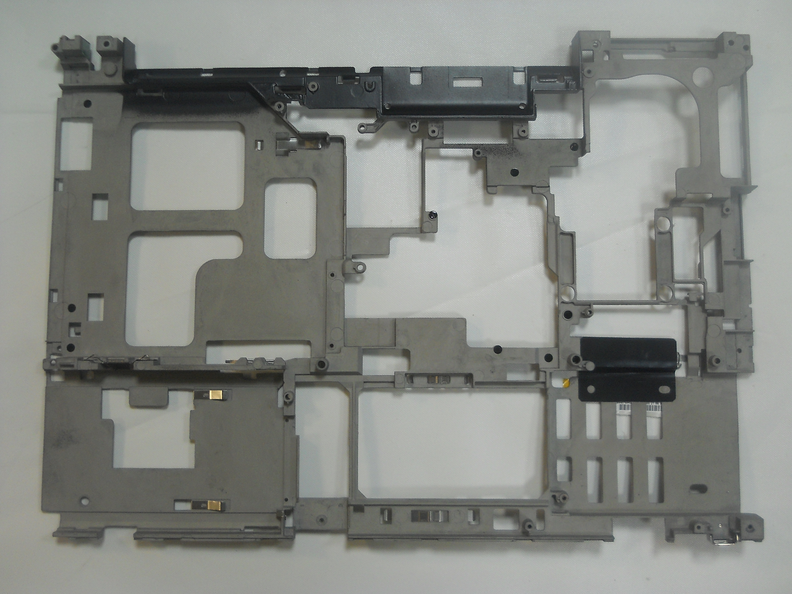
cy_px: 297
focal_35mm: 41
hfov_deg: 45.8
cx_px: 396
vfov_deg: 35.1
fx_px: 938
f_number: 3.1
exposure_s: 1/30
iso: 160
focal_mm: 6.72
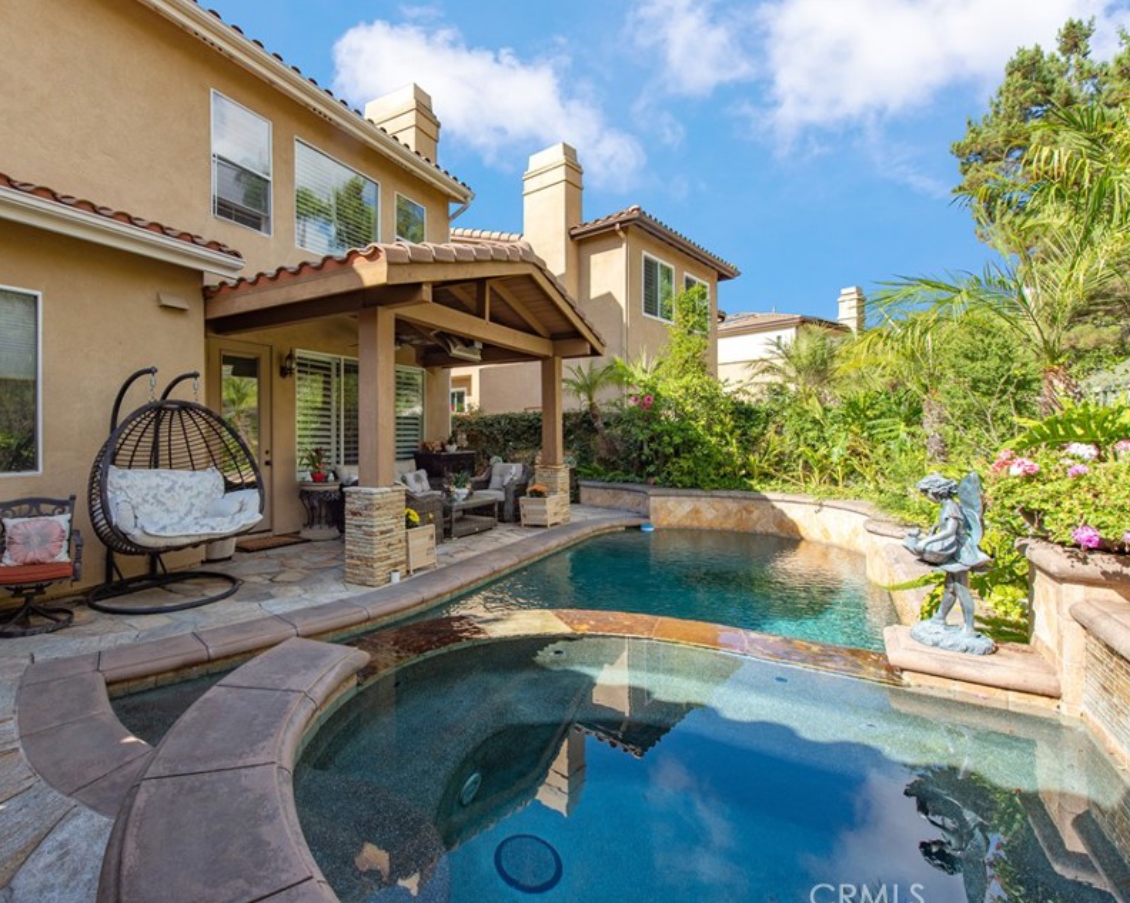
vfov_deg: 76.9
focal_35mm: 17
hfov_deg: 87.8
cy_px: 430
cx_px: 421
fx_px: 568
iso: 200
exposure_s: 1/250
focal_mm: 14
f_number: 8
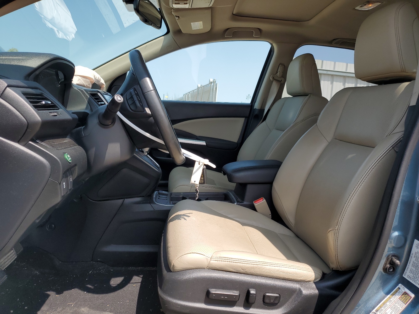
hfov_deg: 67.3
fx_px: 315
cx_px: 210
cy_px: 157
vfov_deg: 53.1
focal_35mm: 26
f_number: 1.5
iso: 50
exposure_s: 1/1429
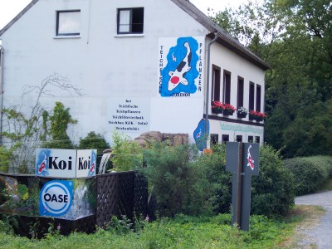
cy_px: 124
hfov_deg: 30.7
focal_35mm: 63
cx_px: 166
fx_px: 604
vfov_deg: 23.3
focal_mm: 13.3
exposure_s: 1/500
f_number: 3.4
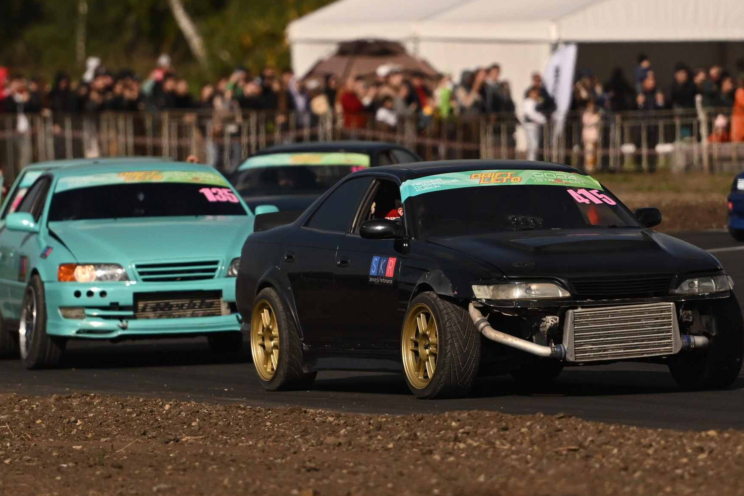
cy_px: 189
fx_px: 9092
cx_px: 387
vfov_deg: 3.1
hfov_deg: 4.7
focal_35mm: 440
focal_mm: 200
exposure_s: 1/32000
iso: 720
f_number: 2.8
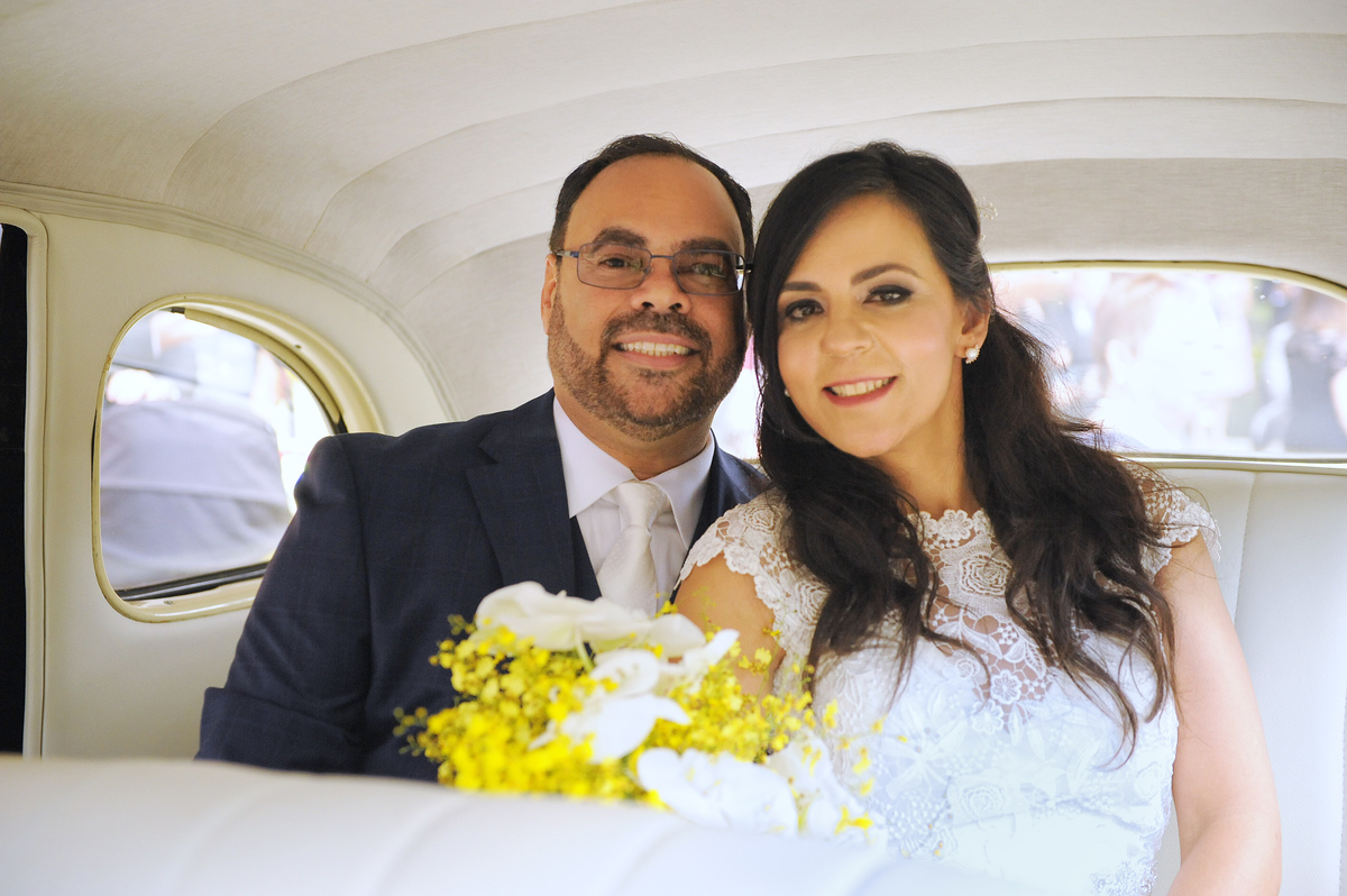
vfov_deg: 25.9
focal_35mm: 52
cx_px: 674
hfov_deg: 38.2
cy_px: 448
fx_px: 1944
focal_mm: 52
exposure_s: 1/400
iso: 3200
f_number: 3.2
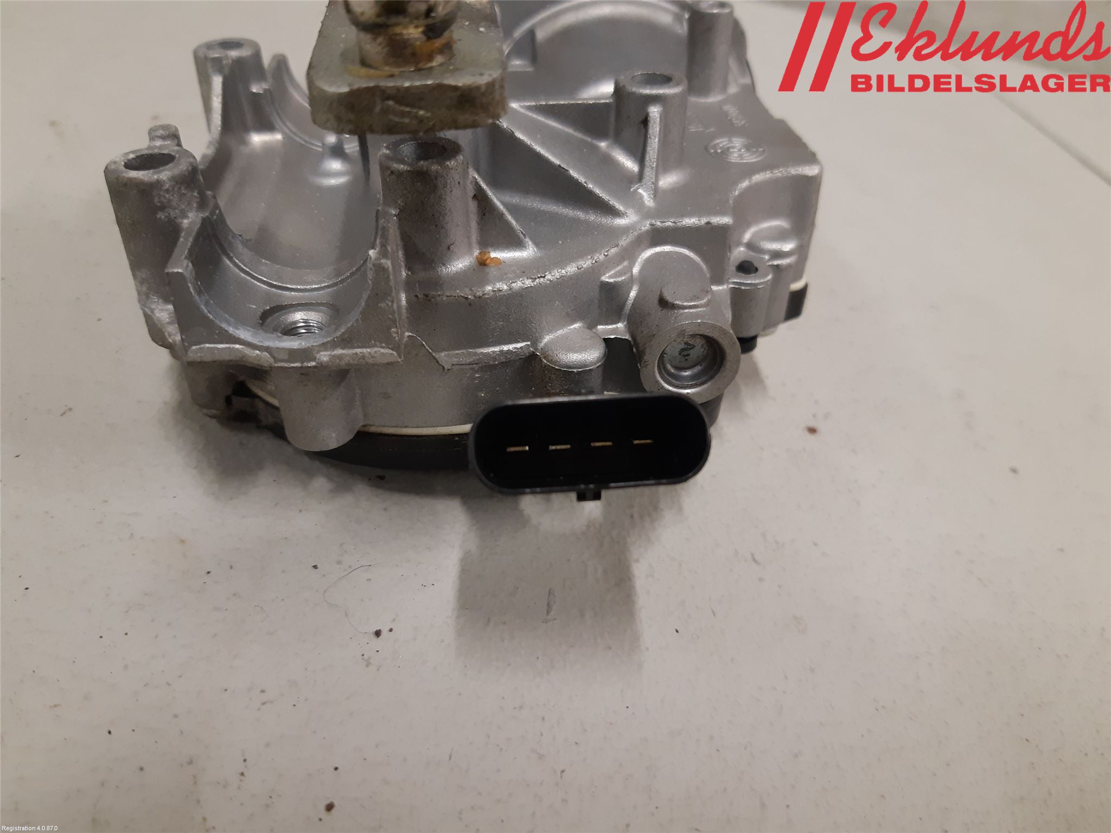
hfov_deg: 67.3
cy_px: 416
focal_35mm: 26
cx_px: 556
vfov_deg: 53.1
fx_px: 834
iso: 200
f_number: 1.7
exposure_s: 1/60
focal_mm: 3.93
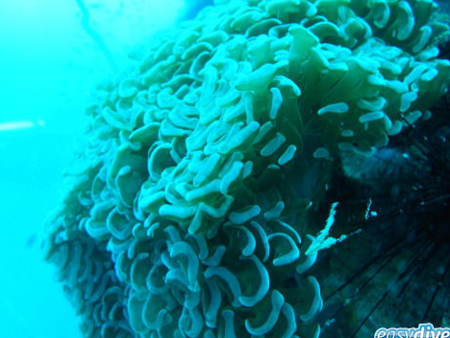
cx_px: 238
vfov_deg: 45.4
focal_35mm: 31
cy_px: 171
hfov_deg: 58.3
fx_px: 403
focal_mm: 5.1
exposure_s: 1/30
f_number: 3.4
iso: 125
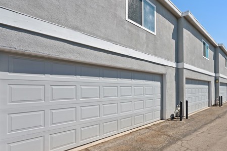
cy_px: 87
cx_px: 162
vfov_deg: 61.5
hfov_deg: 79.5
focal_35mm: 20
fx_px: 126
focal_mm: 14
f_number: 8
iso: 100
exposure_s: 1/500
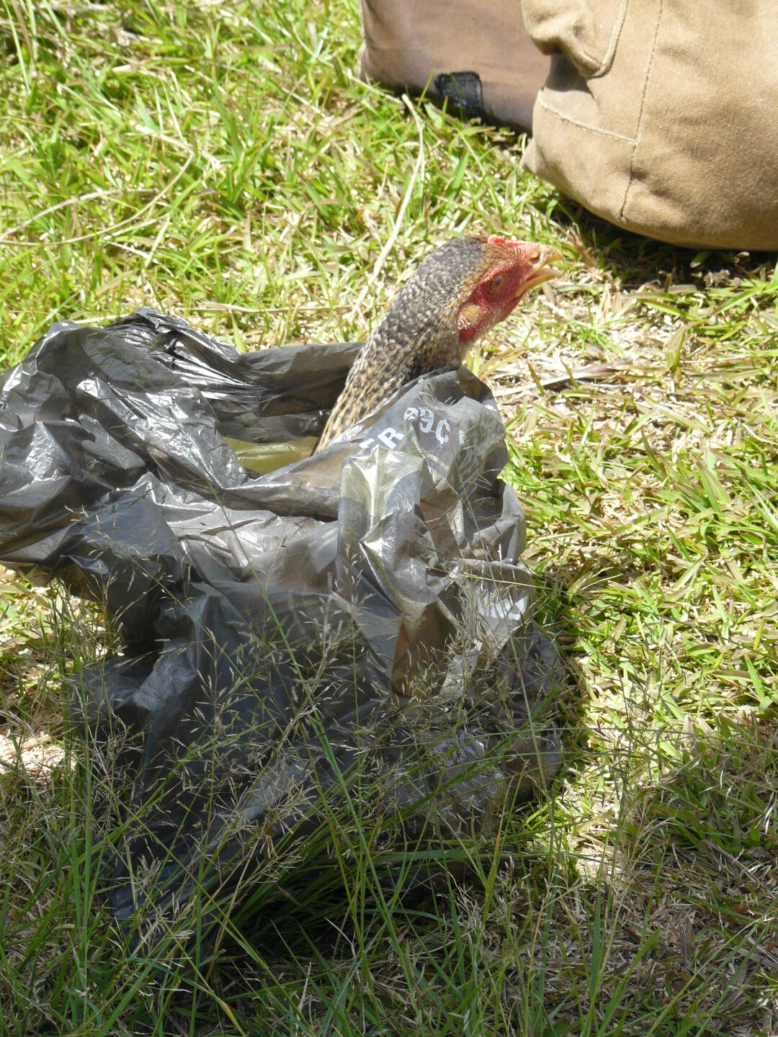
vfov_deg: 11.6
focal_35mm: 171
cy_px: 518
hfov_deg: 8.7
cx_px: 389
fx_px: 5124
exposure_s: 1/200
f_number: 5
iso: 100
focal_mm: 28.6
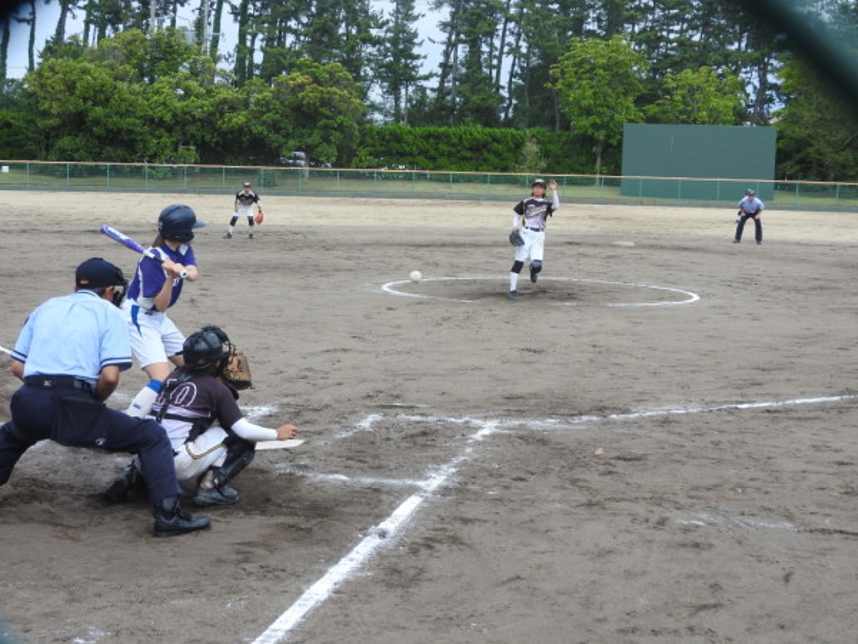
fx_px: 1487
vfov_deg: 24.4
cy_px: 322
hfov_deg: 32.2
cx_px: 429
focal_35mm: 60
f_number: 4.2
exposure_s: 1/320
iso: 100
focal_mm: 10.7
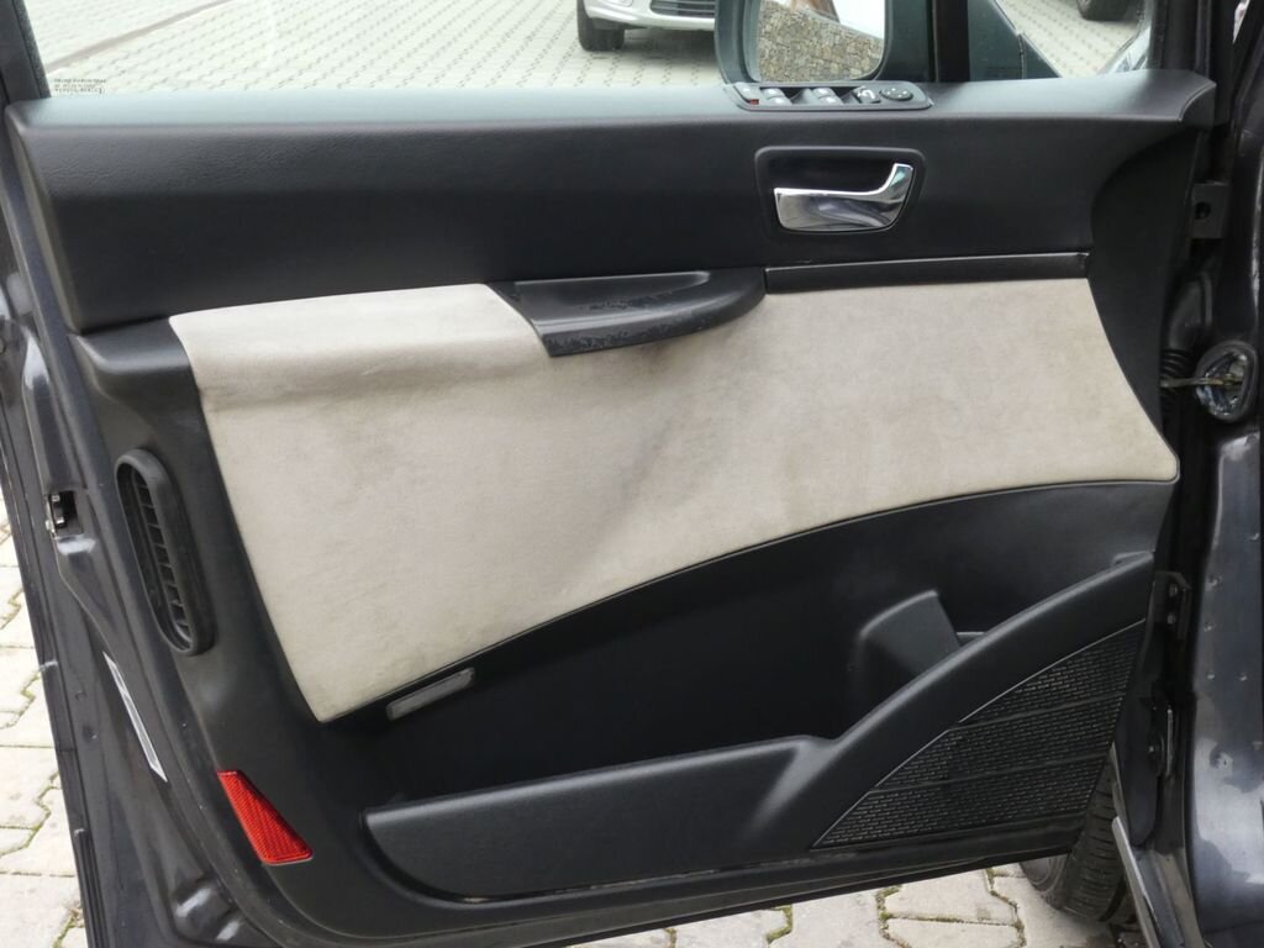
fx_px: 1680
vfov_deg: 31.5
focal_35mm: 46
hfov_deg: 41.2
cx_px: 632
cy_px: 474
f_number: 5.6
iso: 320
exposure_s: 1/80
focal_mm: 8.2
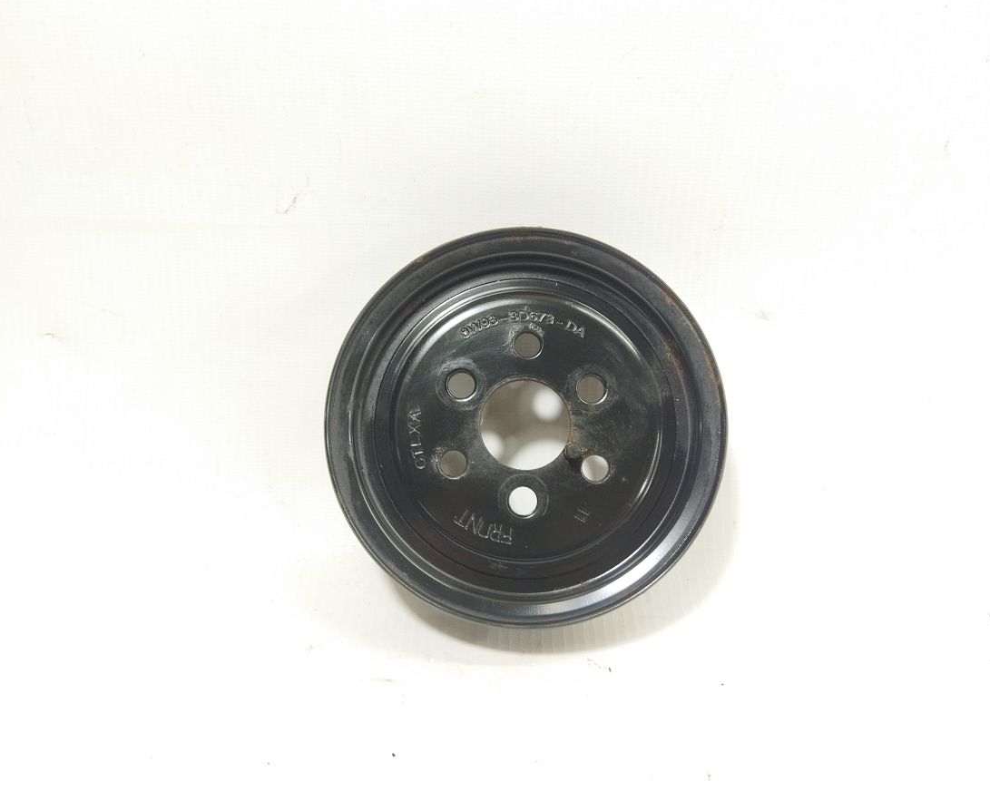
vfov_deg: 49.9
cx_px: 508
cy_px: 405
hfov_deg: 60.5
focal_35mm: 29
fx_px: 849
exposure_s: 1/50
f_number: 1.79
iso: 122
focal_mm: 4.71
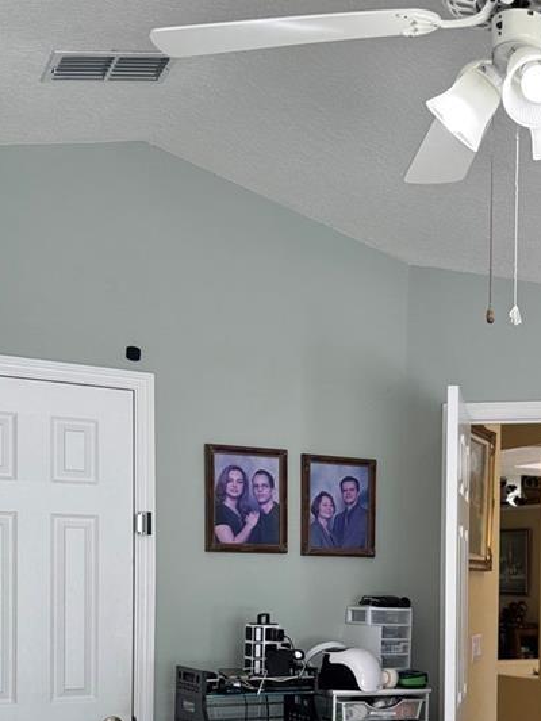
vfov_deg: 34.0
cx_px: 498
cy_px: 617
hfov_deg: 26.1
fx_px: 1125
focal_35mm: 54
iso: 50
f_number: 1.78
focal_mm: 6.76
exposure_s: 1/134
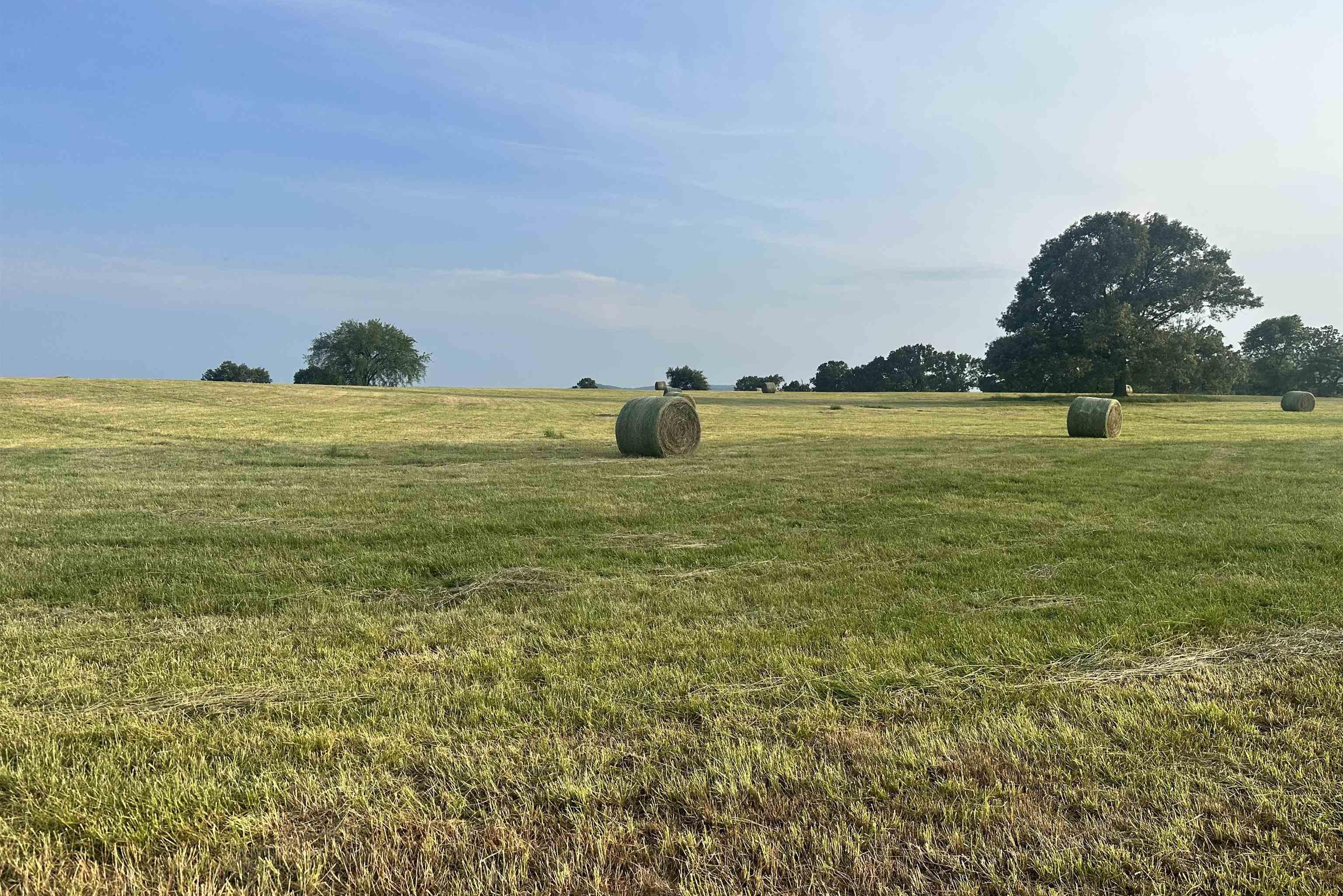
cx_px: 672
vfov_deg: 51.2
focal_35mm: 25
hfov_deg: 71.5
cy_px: 413
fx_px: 933
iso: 80
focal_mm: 6.86
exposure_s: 1/2882
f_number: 1.78
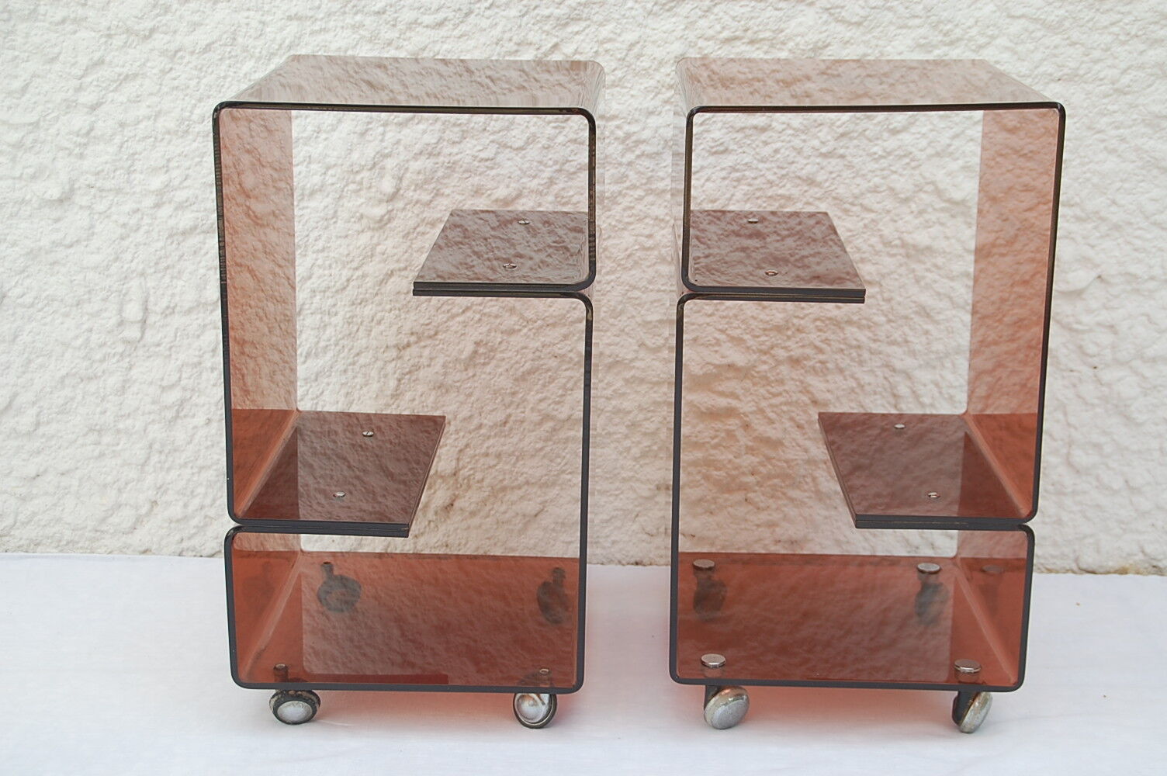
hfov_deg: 31.9
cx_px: 584
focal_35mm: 63
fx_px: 2040
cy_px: 388
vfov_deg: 21.5
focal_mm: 42
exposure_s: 1/200
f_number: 7.1
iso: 200
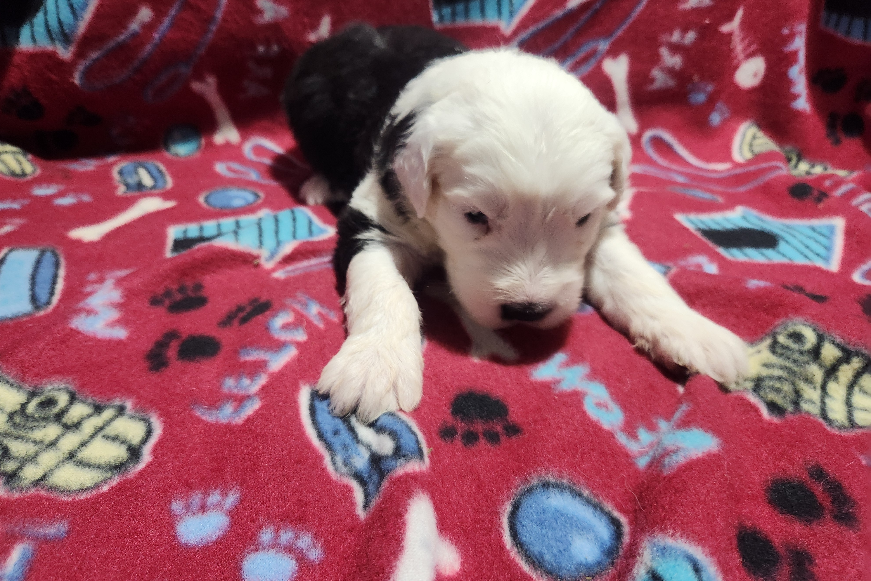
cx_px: 435
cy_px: 260
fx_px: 581
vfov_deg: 53.0
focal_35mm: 24
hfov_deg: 73.7
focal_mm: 5.4
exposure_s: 1/120
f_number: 1.8
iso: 500
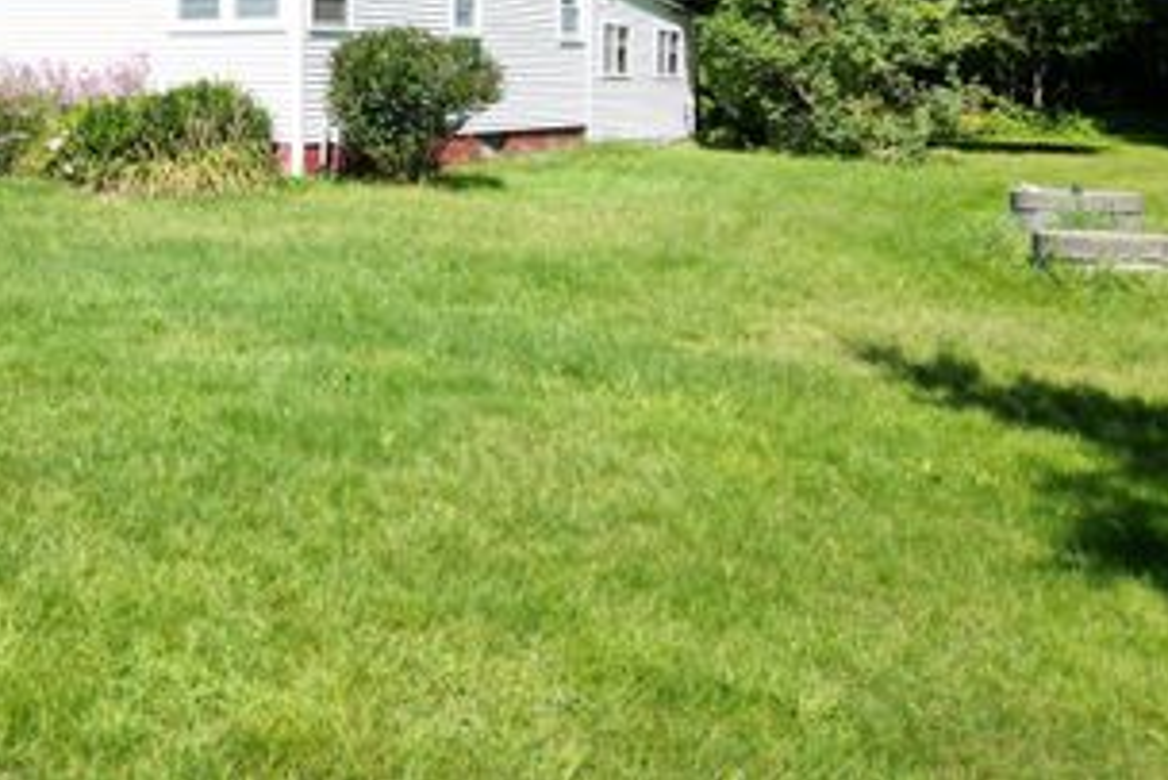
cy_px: 71
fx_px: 1331
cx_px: 261
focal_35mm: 41
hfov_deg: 45.4
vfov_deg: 31.1
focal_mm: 6.72
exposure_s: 1/3200
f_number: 1.7
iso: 160
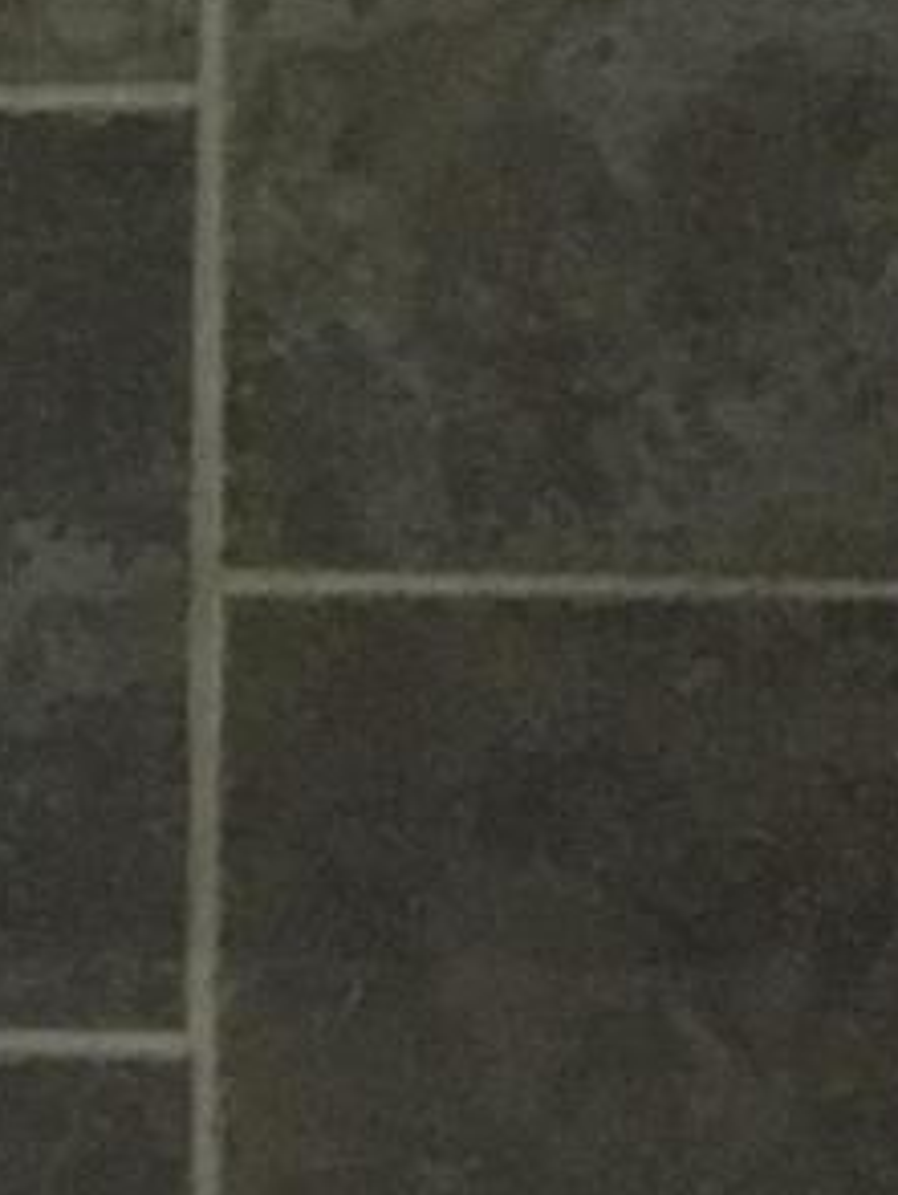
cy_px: 4
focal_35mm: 197
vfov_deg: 10.0
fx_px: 6804
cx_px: -1398
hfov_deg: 7.0
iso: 200
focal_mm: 4.15
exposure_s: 1/24
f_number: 2.2
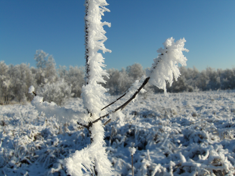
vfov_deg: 40.8
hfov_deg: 52.6
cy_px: 88
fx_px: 238
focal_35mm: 35
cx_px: 118
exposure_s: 1/439
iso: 100
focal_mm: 7.5
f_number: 7.8
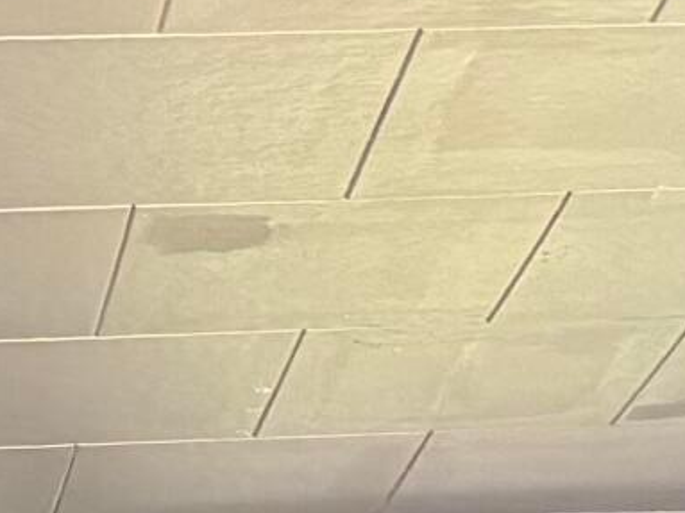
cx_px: -358
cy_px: 1954
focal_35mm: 188
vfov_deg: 6.5
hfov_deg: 10.2
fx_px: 3719
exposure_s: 1/52
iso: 800
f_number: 1.78
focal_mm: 6.76
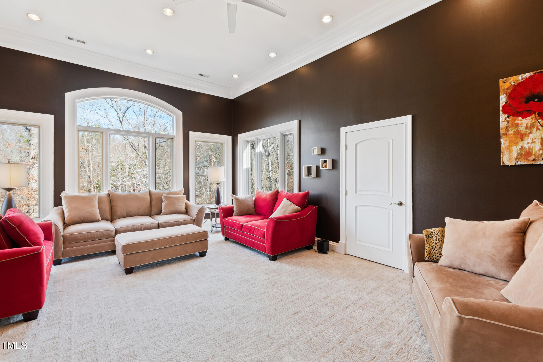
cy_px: 181
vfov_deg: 77.3
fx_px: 226
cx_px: 272
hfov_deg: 100.4
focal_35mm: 15
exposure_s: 1/1.25
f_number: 8
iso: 100
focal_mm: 10
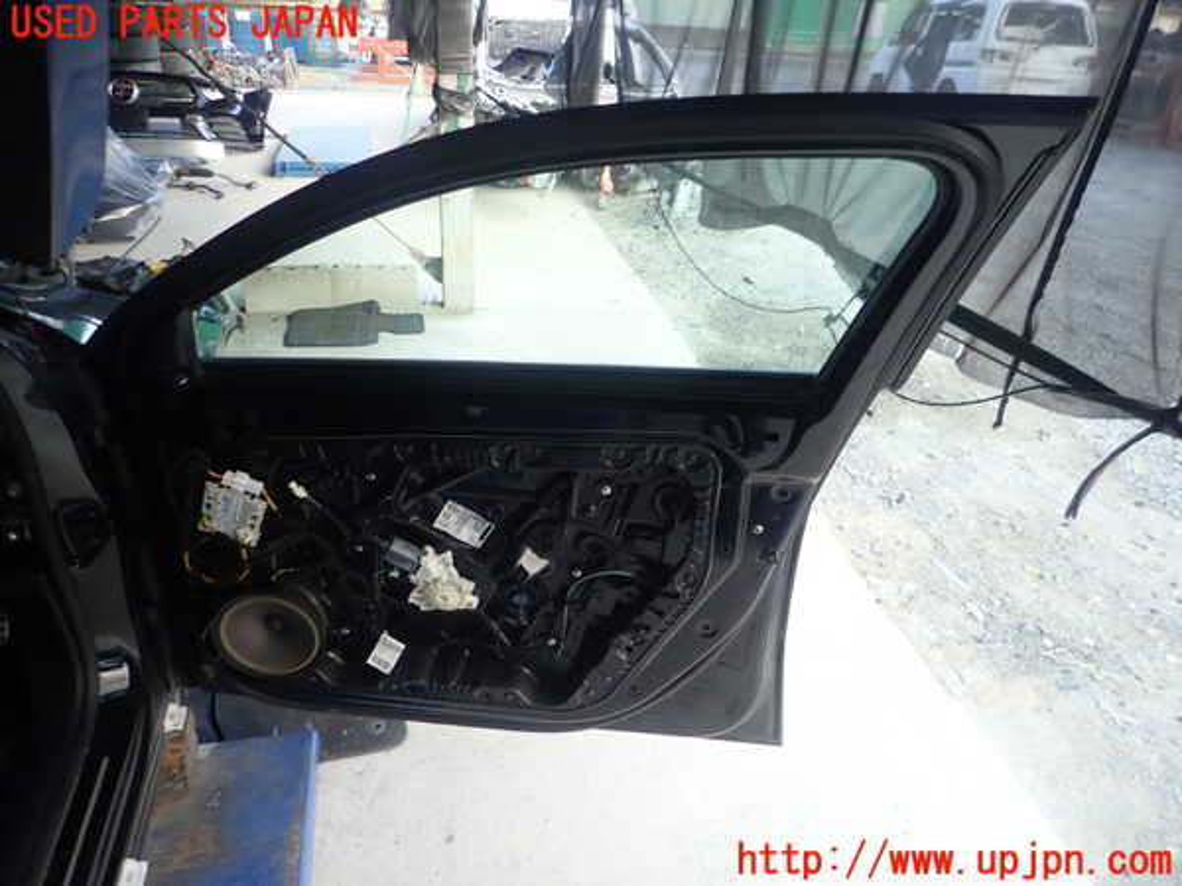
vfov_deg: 54.9
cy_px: 443
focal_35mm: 25
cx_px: 591
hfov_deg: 69.4
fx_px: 854
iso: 100
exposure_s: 1/80
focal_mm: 4.5
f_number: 2
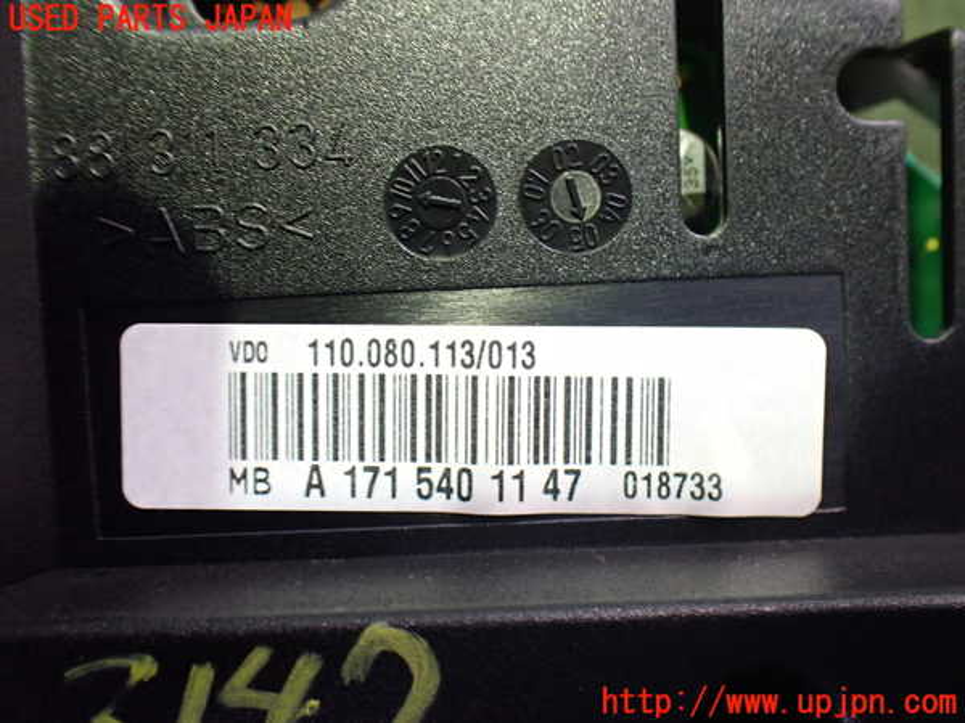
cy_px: 362
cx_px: 482
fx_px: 836
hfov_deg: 60.0
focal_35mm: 30
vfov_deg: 46.8
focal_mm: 5.4
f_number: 2.3
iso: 800
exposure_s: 1/30
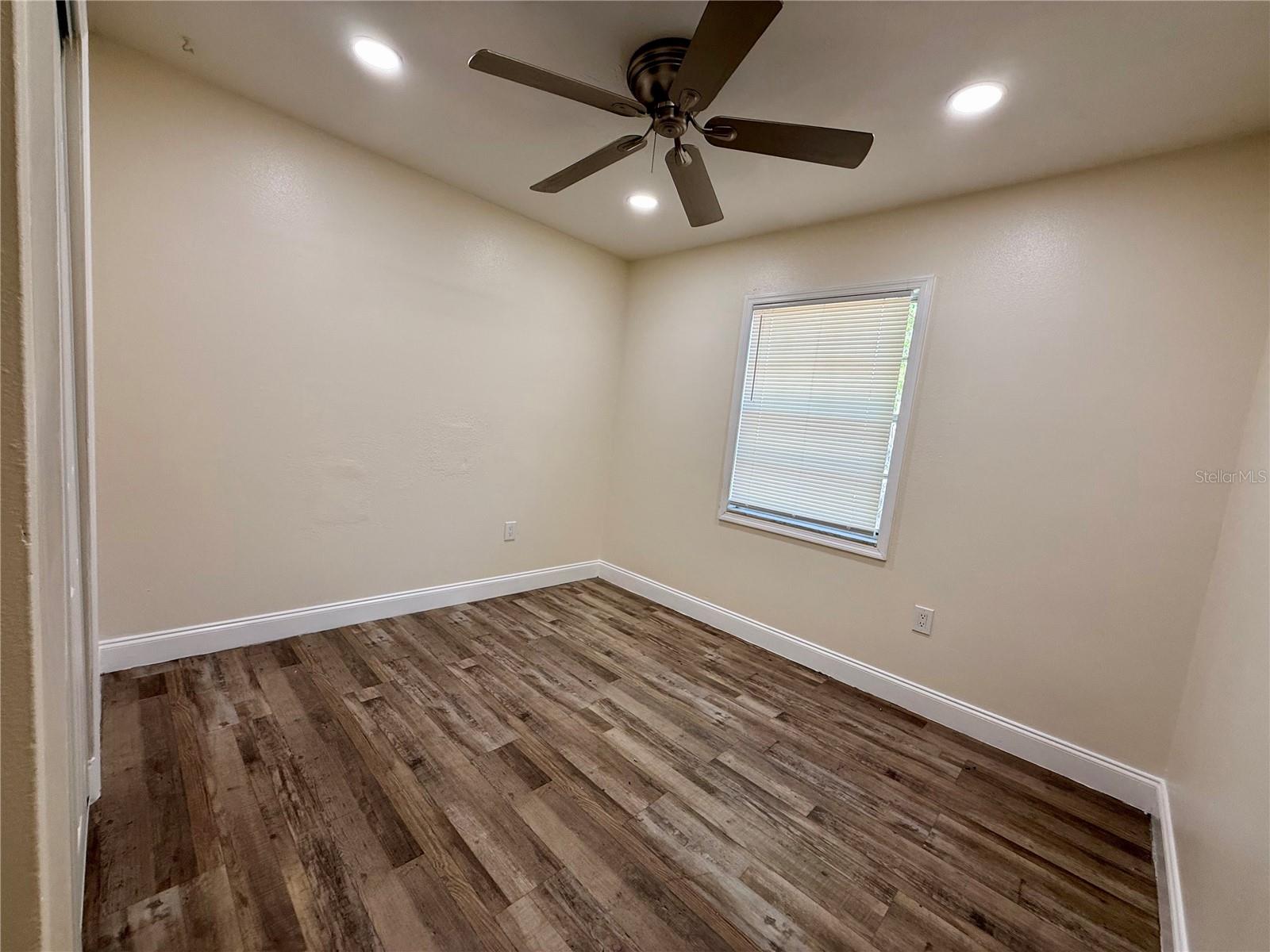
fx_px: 514
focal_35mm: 14
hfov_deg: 102.1
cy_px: 476
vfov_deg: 85.7
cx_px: 635
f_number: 2.2
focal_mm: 2.22
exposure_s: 1/120
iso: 80
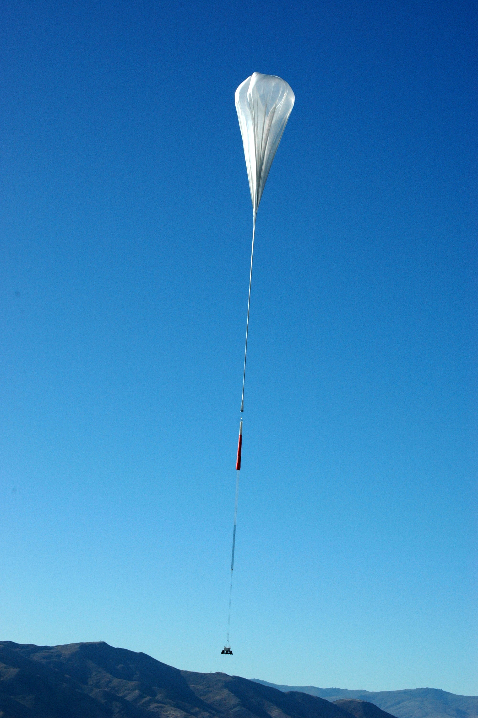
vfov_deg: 24.6
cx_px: 239
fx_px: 1646
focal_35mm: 82
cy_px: 359
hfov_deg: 16.5
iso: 640
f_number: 14
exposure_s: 1/800
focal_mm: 55
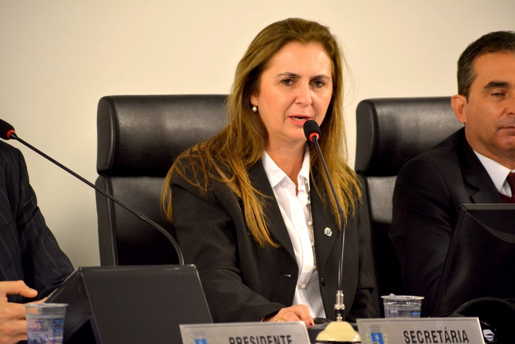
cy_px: 172
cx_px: 258
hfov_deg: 9.1
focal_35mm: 225
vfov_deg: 6.1
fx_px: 3221
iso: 1250
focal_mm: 150
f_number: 5
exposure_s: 1/125
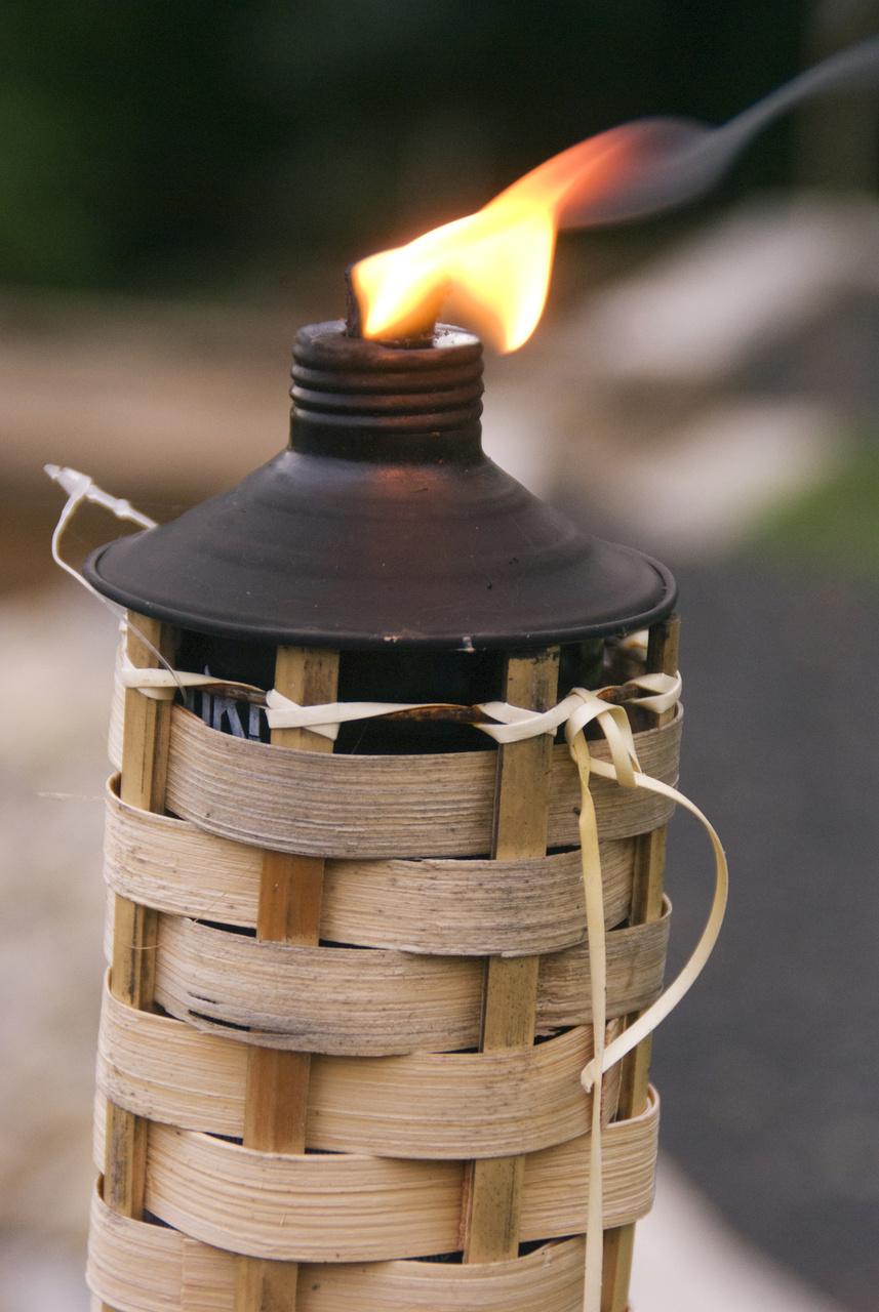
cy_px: 656
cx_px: 440
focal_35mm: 135
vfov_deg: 15.2
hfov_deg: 10.2
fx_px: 4929
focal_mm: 90
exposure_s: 1/180
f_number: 6.7
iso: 800
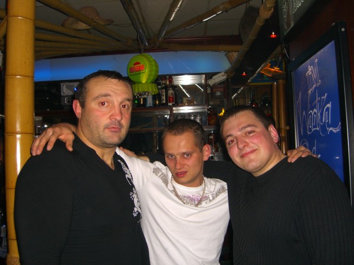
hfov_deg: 49.0
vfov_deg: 37.7
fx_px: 389
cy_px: 132
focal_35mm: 38
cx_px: 177
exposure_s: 1/60
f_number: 2.8
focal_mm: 7.9
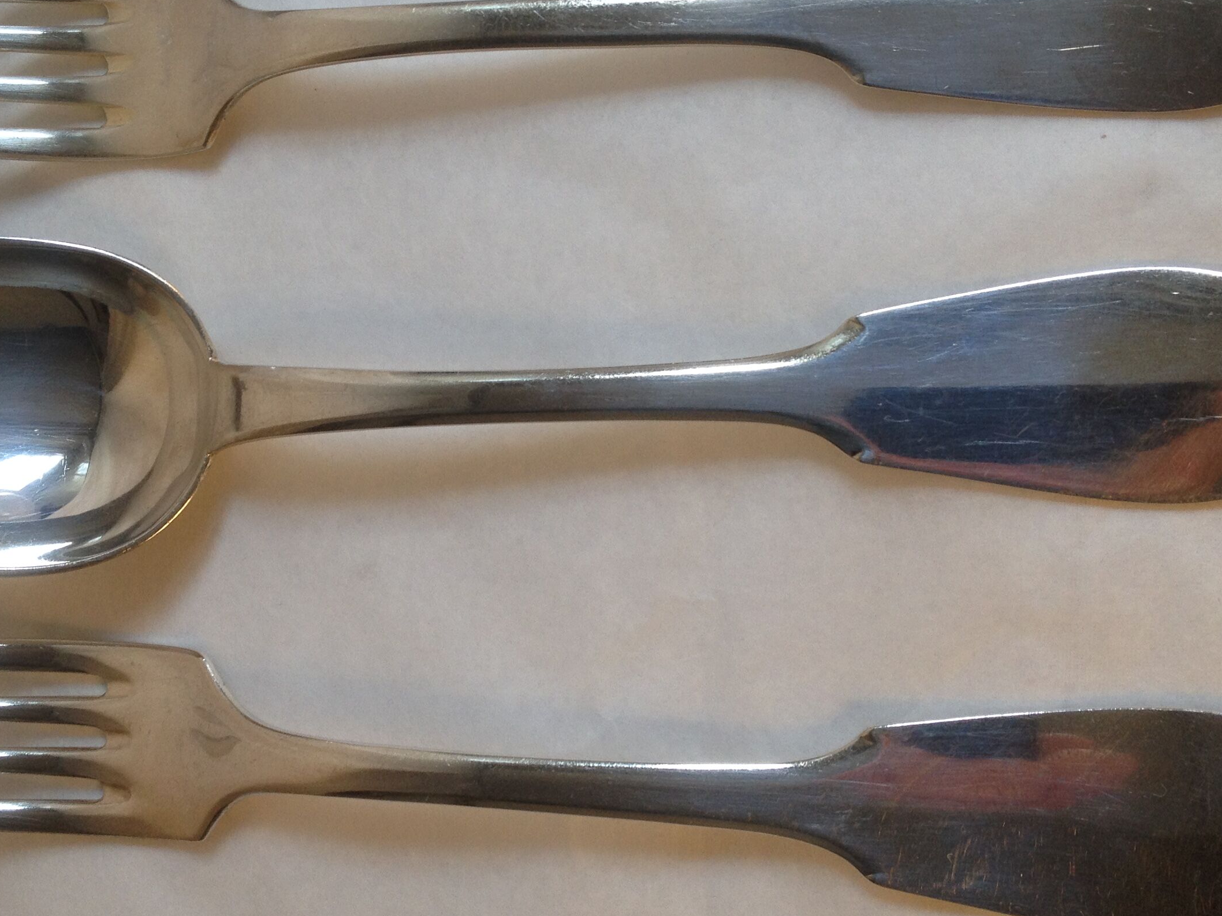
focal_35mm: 54
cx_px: 539
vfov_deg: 27.0
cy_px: 369
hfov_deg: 35.5
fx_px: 1906
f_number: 2.4
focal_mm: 4.28
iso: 50
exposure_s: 1/120
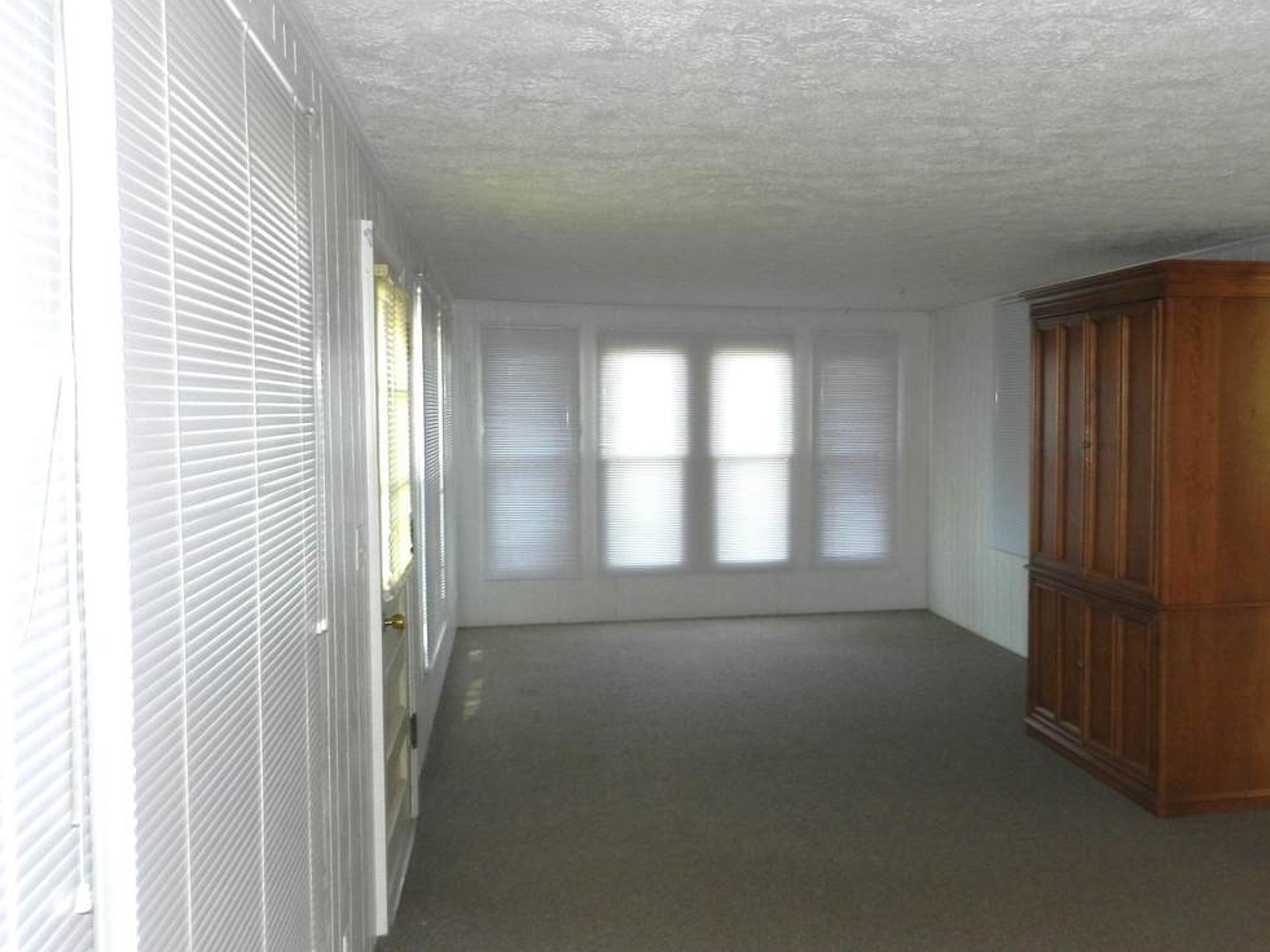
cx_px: 788
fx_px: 1101
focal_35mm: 30
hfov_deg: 59.2
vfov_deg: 46.8
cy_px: 468
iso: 200
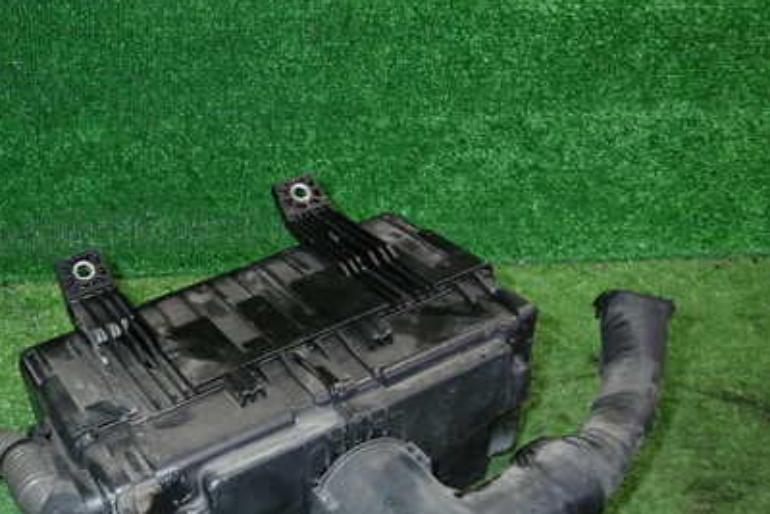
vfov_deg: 33.1
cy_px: 425
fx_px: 834
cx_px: 200
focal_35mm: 39
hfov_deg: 47.8
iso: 400
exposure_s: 1/100
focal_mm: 4.5
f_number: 2
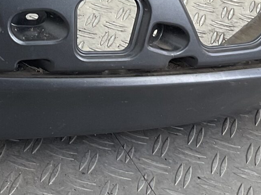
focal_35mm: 115
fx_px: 867
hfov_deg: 16.9
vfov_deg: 11.8
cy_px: -160
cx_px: 37
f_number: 1.8
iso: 20
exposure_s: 1/120
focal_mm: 3
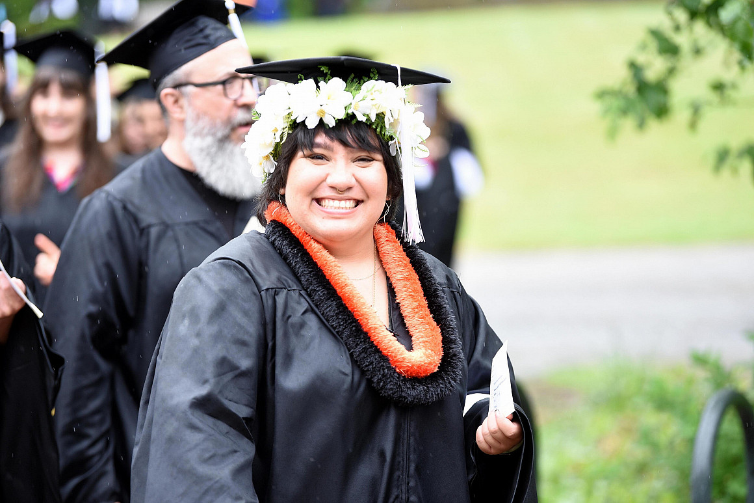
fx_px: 2827
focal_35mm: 135
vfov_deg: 10.2
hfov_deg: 15.2
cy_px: 252
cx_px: 377
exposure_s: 1/640
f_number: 2.8
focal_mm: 135
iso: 800
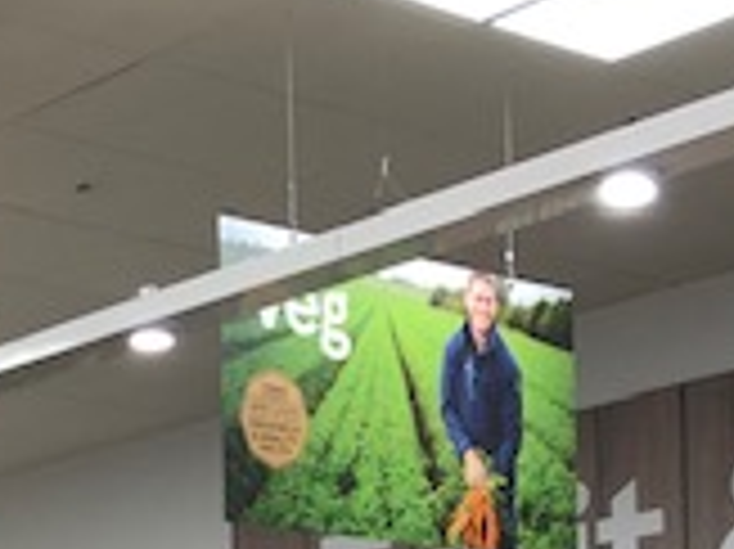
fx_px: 2331
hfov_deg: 16.4
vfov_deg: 12.4
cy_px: 945
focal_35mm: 110
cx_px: -356
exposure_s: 1/33
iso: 25
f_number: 1.8
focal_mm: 4
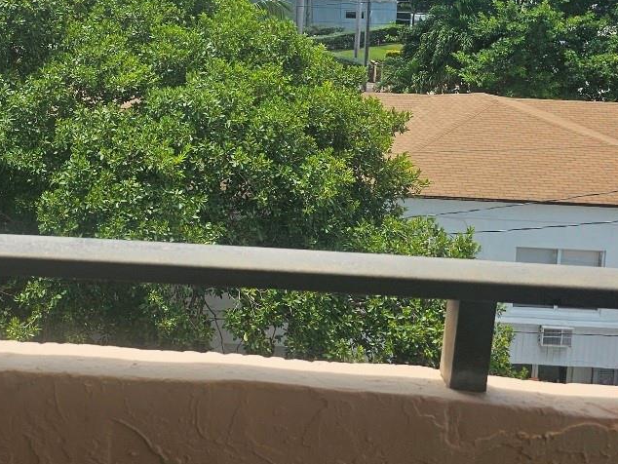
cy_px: -5
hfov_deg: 31.3
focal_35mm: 58
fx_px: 1036
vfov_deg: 24.1
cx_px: 38
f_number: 1.7
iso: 10
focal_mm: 6.3
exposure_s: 1/1000
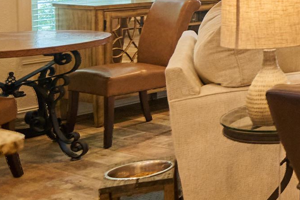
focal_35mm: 73
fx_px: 608
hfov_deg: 19.1
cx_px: 572
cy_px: -33
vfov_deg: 17.9
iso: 3200
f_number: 2.5
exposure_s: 1/320
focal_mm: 16
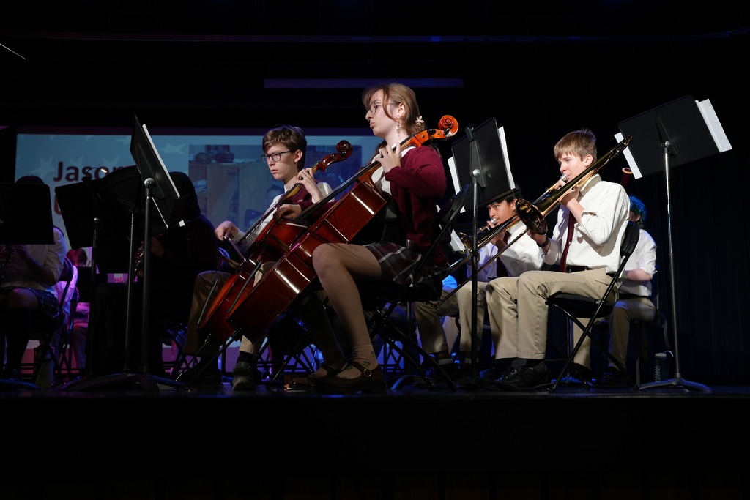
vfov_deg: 31.7
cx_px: 375
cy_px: 250
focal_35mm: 42
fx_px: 881
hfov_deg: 46.1
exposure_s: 1/160
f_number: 4
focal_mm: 42.3
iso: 1000
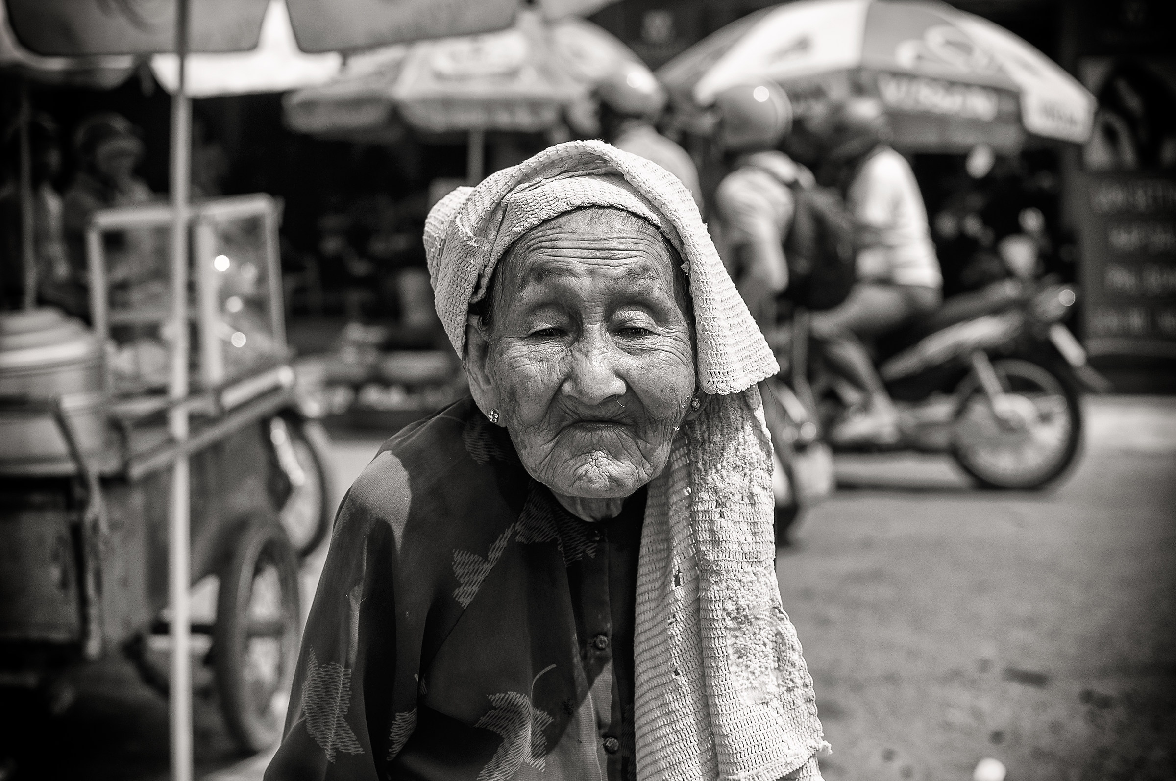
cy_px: 390
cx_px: 588
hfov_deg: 37.9
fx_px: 1713
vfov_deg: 25.7
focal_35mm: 52
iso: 200
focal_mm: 35
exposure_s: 1/3200
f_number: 3.2
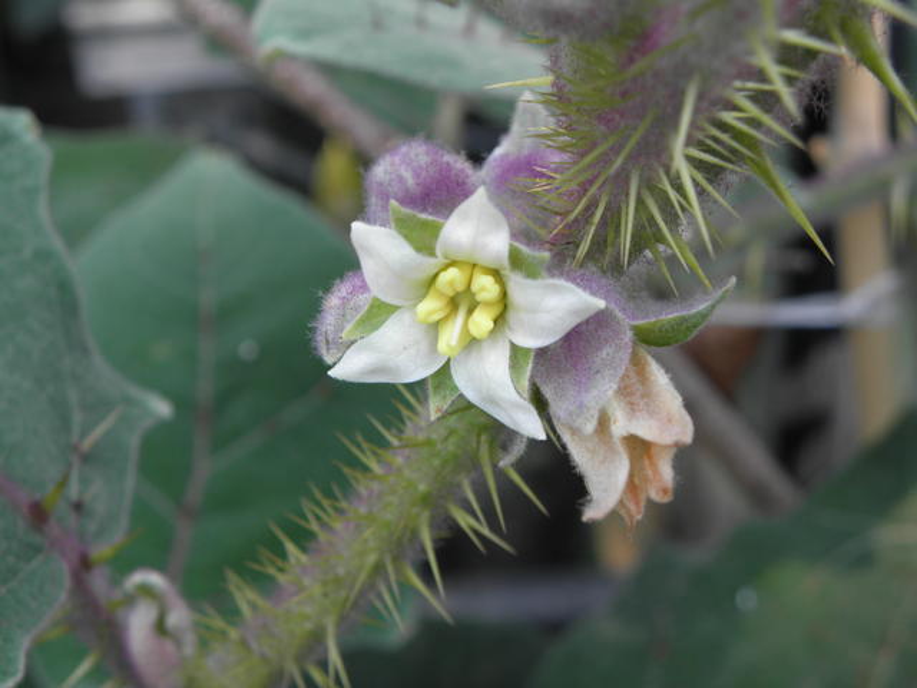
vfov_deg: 28.6
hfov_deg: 37.5
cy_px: 344
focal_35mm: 51
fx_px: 1351
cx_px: 458
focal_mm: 9.22
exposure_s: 1/125
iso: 64
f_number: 3.5
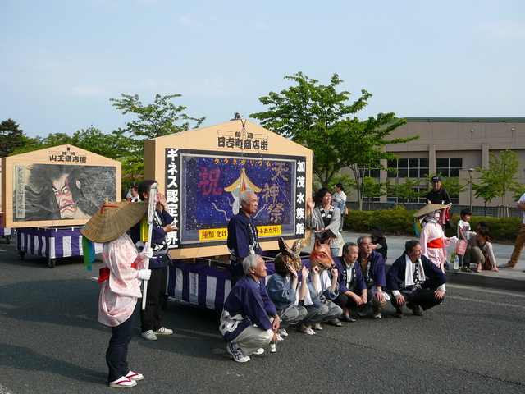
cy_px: 197
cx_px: 262
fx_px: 531
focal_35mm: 35
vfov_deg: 40.7
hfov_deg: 52.6
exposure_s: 1/400
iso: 80
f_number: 5
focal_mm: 5.2
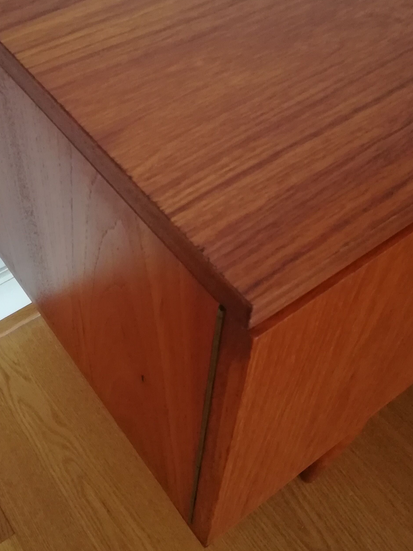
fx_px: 652
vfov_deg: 45.5
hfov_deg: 34.8
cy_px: 215
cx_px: 141
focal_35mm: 41
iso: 640
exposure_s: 1/15
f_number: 2.2
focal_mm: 3.83
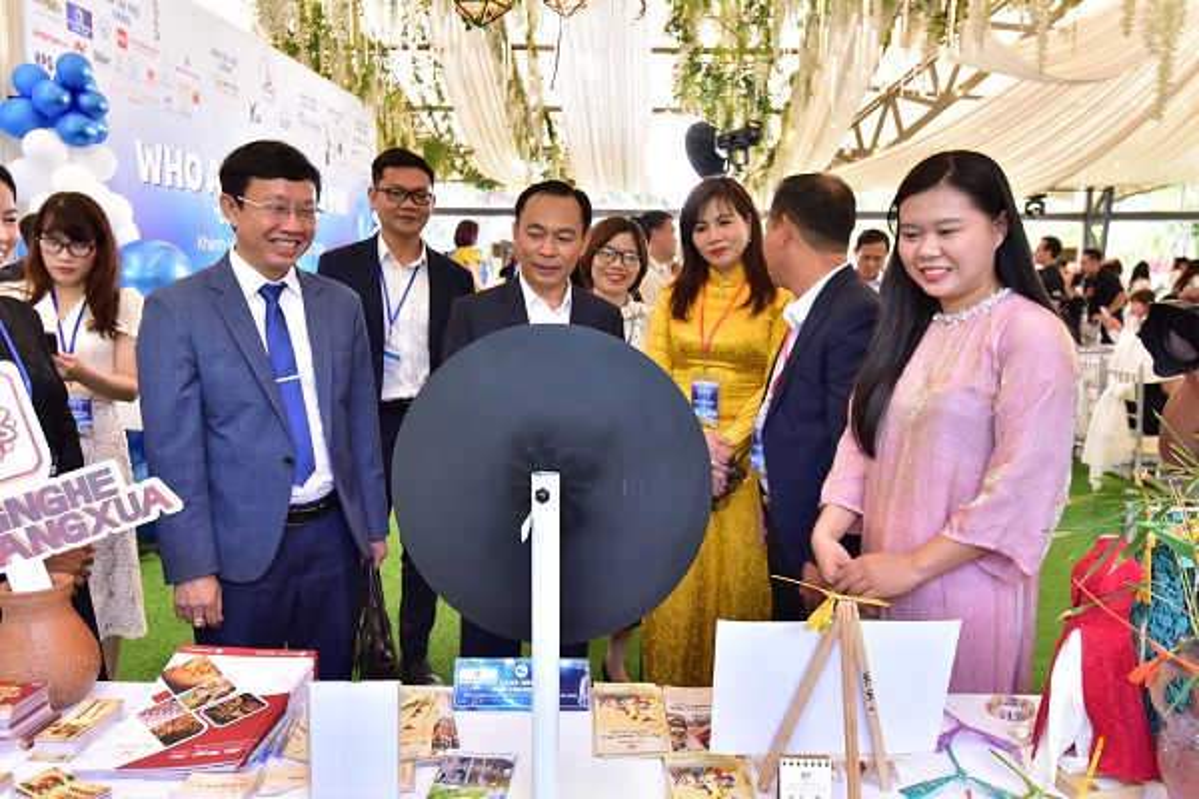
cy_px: 400
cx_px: 600
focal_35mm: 28
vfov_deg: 46.4
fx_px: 932
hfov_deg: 65.5
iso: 1600
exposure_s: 1/30
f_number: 8
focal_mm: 28
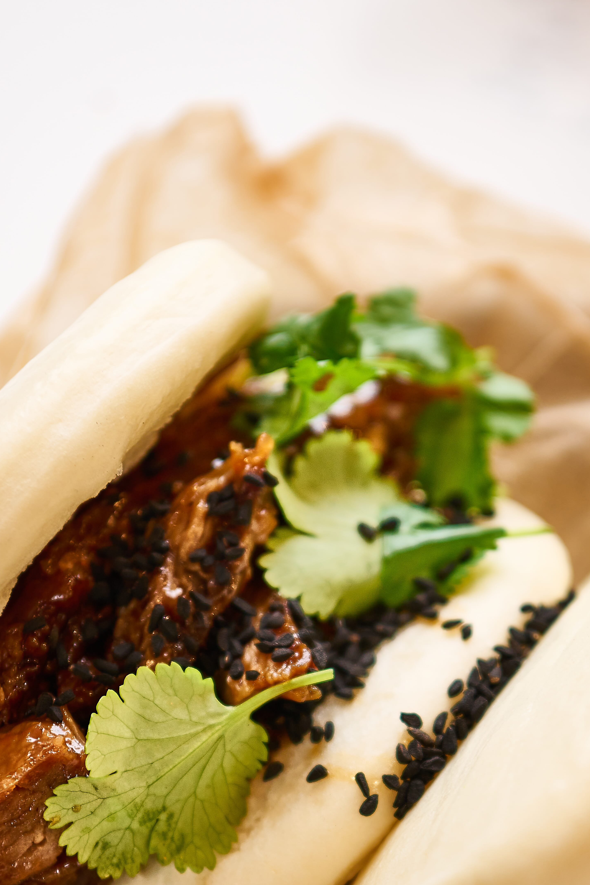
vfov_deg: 15.2
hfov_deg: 10.2
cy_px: 750
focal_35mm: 134
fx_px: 3294
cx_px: 369
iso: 100
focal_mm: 70
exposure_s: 1/200
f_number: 4.5
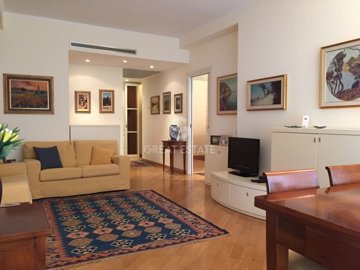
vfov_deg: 48.2
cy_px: 135
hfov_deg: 61.7
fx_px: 302
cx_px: 180
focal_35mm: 29
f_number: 2.2
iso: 250
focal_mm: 4.15
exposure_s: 1/33
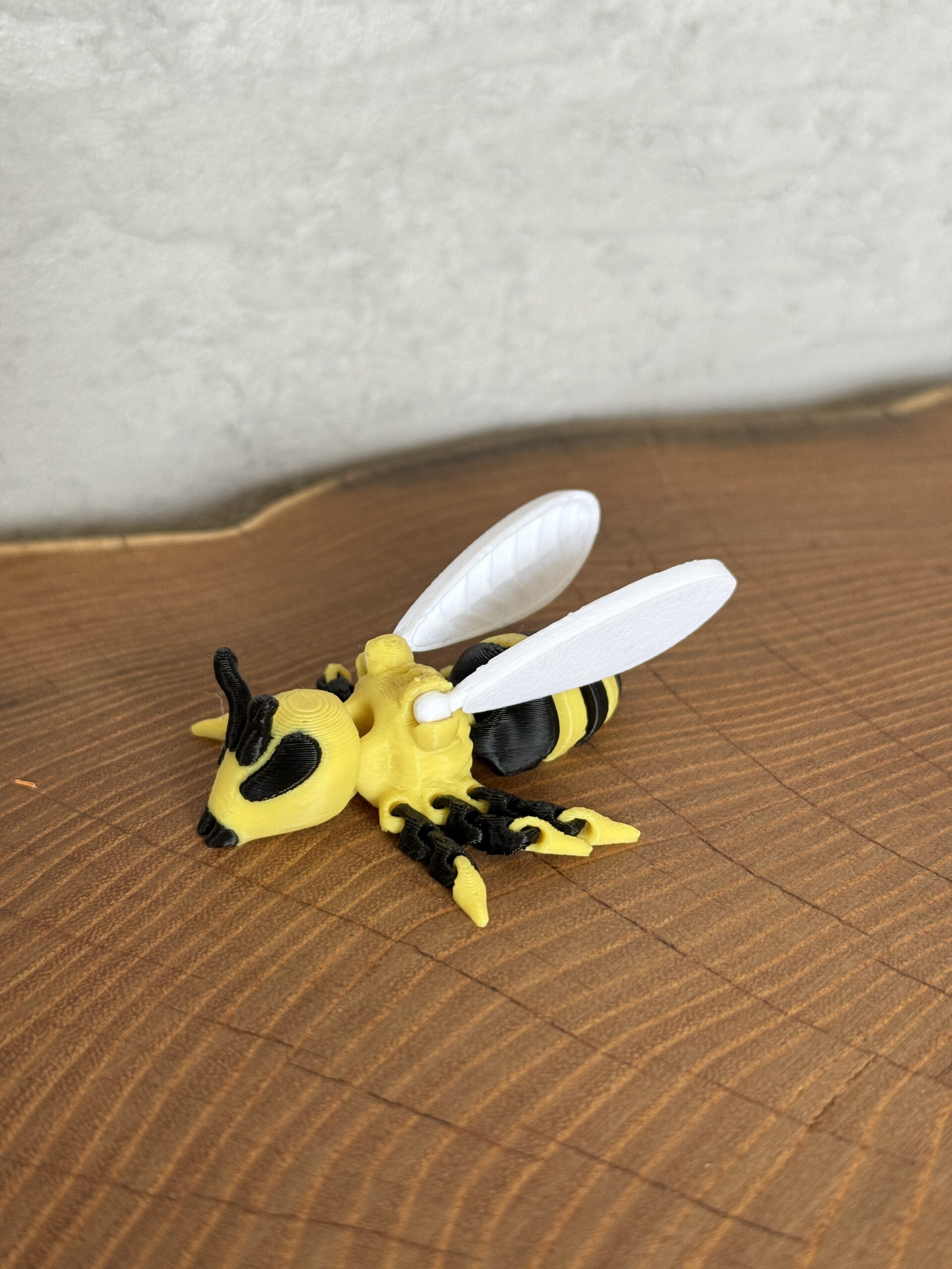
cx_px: 476
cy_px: 634
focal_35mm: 48
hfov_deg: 30.3
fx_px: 1760
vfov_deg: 39.7
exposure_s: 1/60
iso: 100
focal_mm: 6.76
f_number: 1.78
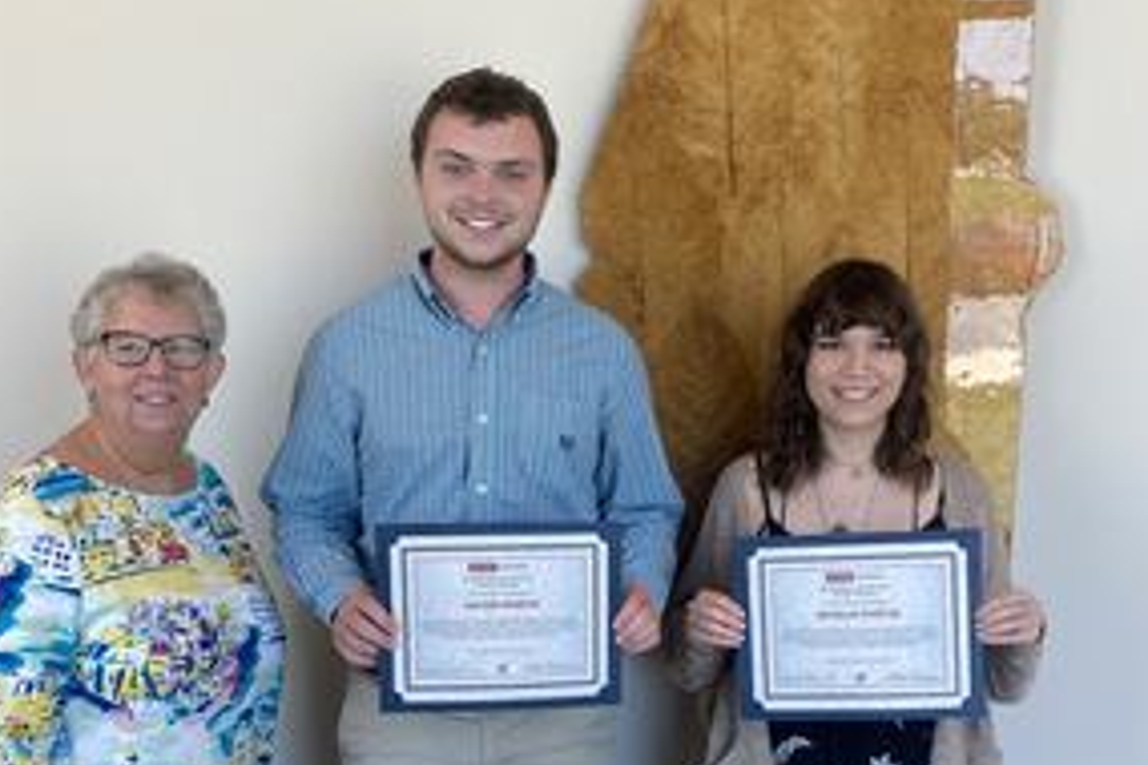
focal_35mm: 38
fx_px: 1212
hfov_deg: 50.7
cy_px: 588
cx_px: 584
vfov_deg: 34.2
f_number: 1.8
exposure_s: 1/120
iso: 50
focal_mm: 4.25
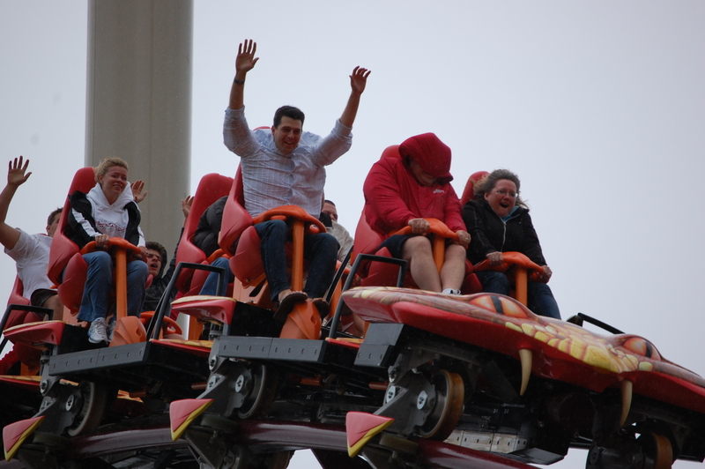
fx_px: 5870
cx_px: 352
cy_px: 234
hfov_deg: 6.9
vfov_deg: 4.6
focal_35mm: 300
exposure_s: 1/1000
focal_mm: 200
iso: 400
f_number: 5.6
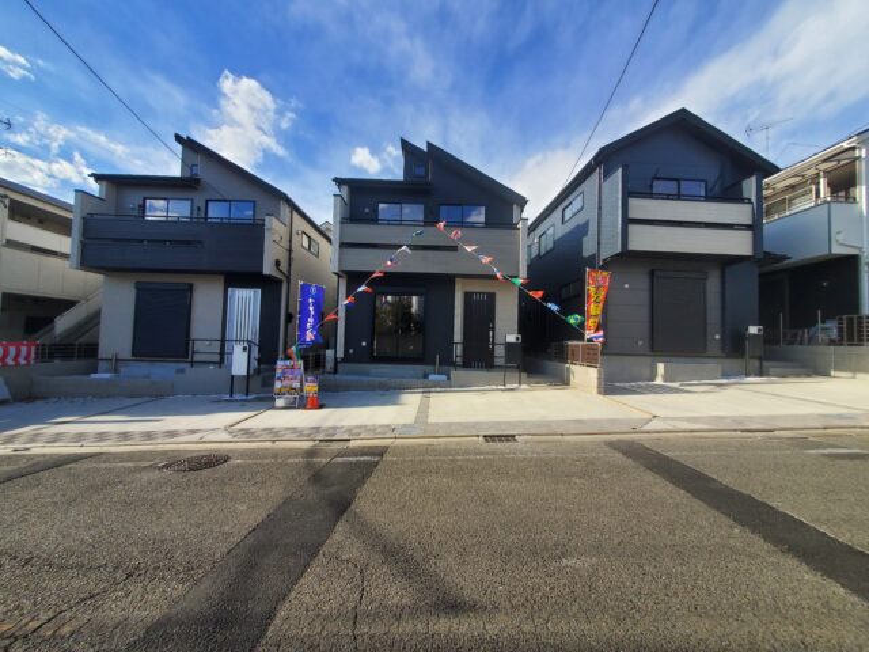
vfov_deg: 89.9
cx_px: 434
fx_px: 326
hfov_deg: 106.2
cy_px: 326
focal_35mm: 13
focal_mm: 1.8
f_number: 2.2
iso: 50
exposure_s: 1/609
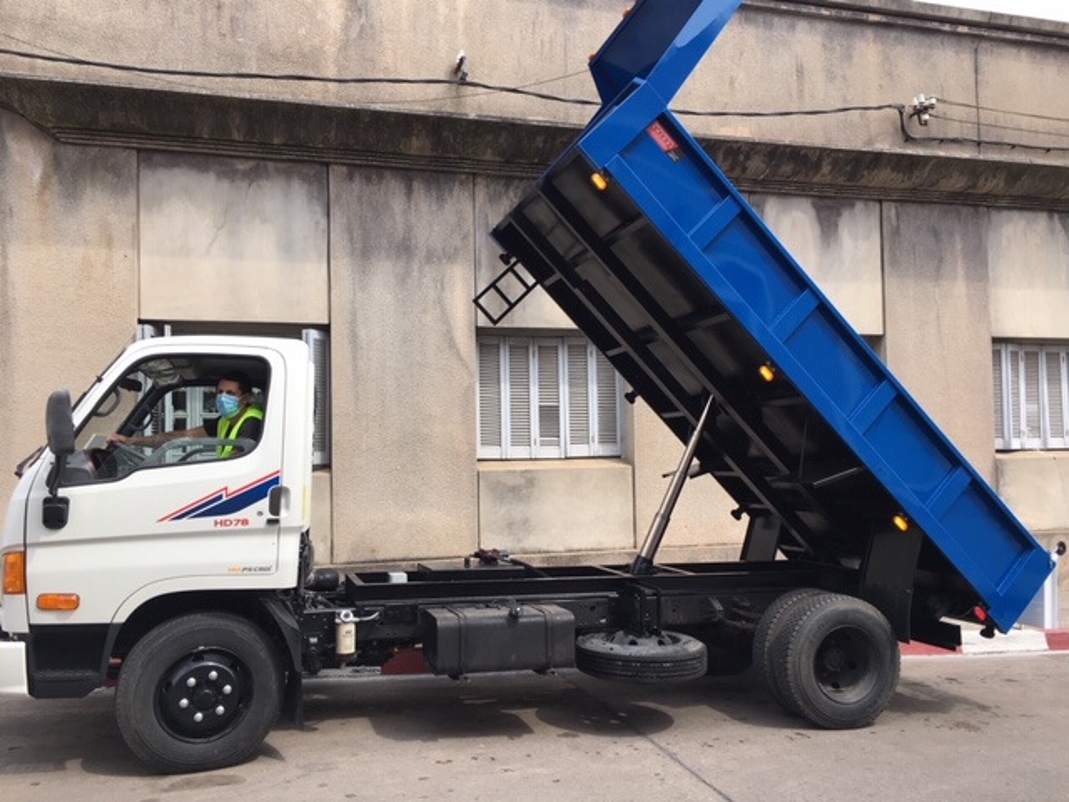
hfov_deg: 61.7
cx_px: 534
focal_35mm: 29
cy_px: 401
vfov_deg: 48.2
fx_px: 896
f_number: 2.2
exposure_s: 1/630
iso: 25
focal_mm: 4.15
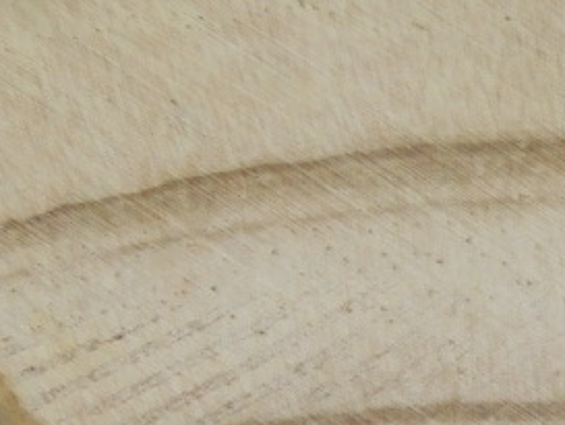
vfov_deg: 1.7
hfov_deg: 2.3
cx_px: 466
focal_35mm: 871
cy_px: 216
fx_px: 14223
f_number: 5.6
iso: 200
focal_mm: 41.3
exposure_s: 1/60
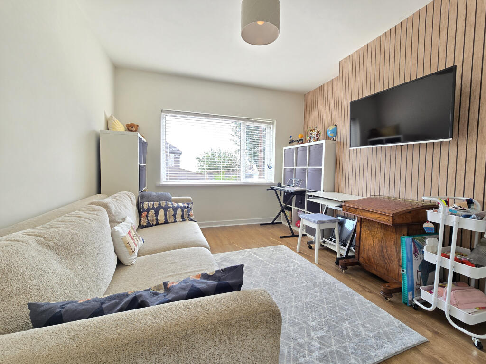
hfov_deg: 106.2
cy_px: 182
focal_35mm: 13
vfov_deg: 89.9
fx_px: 183
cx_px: 243
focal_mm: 2.2
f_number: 2.2
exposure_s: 1/126
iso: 50
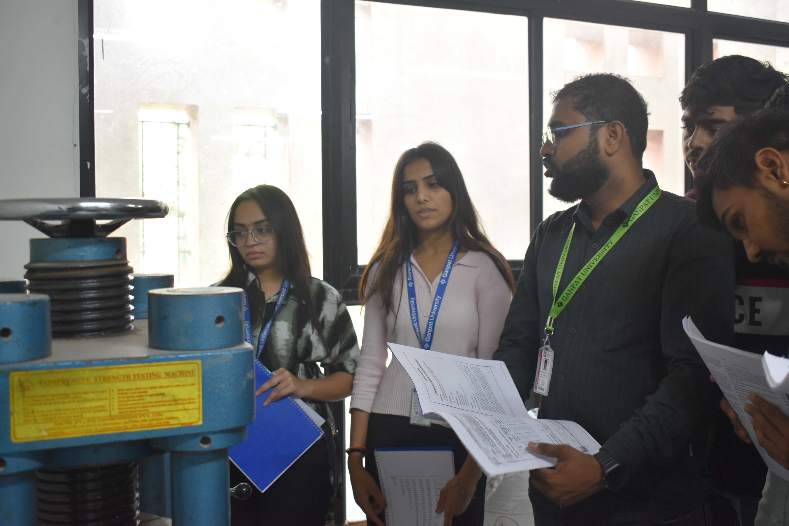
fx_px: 888
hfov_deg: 47.9
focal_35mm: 40
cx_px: 394
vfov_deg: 33.0
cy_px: 263
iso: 1250
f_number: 5
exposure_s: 1/60
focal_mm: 27
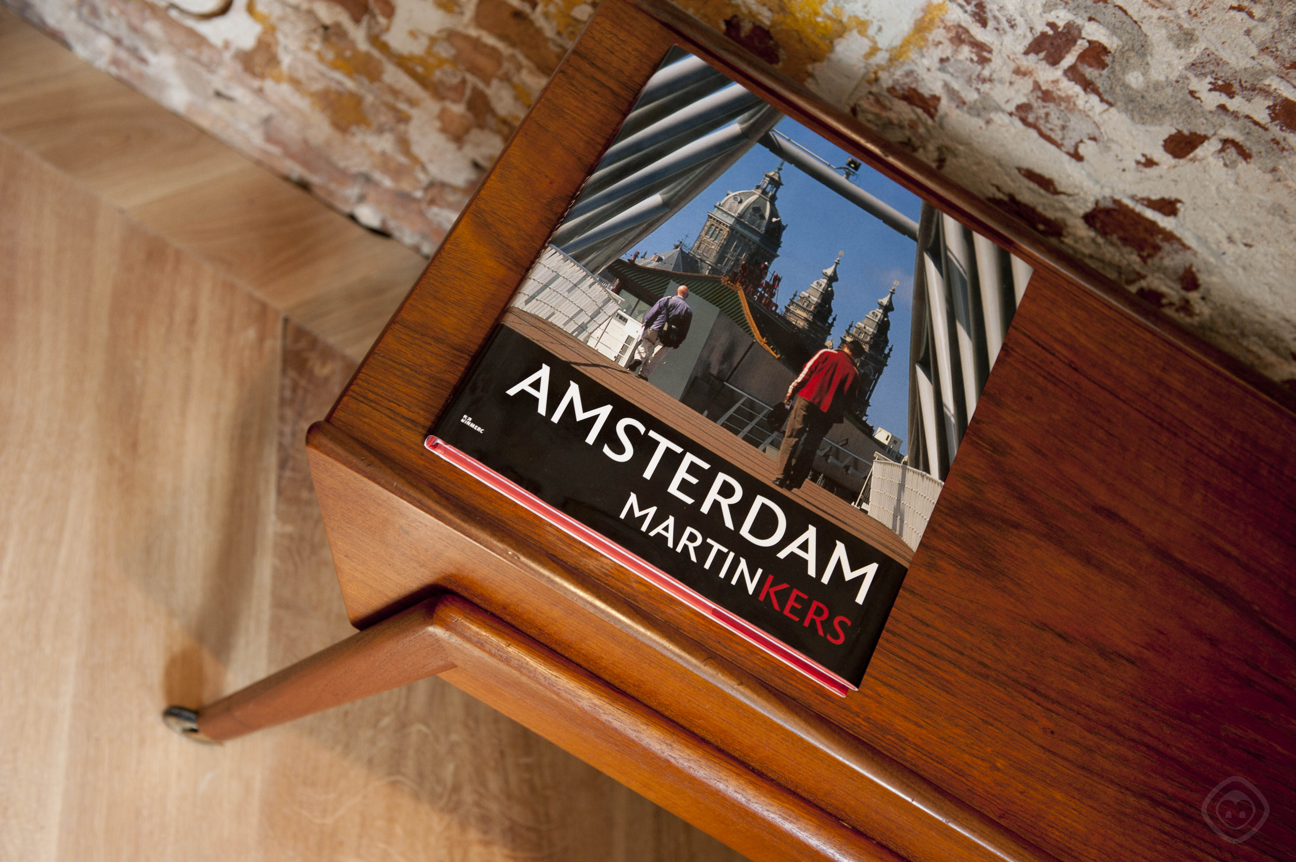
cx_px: 648
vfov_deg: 28.0
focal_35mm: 48
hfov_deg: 41.1
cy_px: 431
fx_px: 1727
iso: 400
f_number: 4.5
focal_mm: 48
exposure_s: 1/125
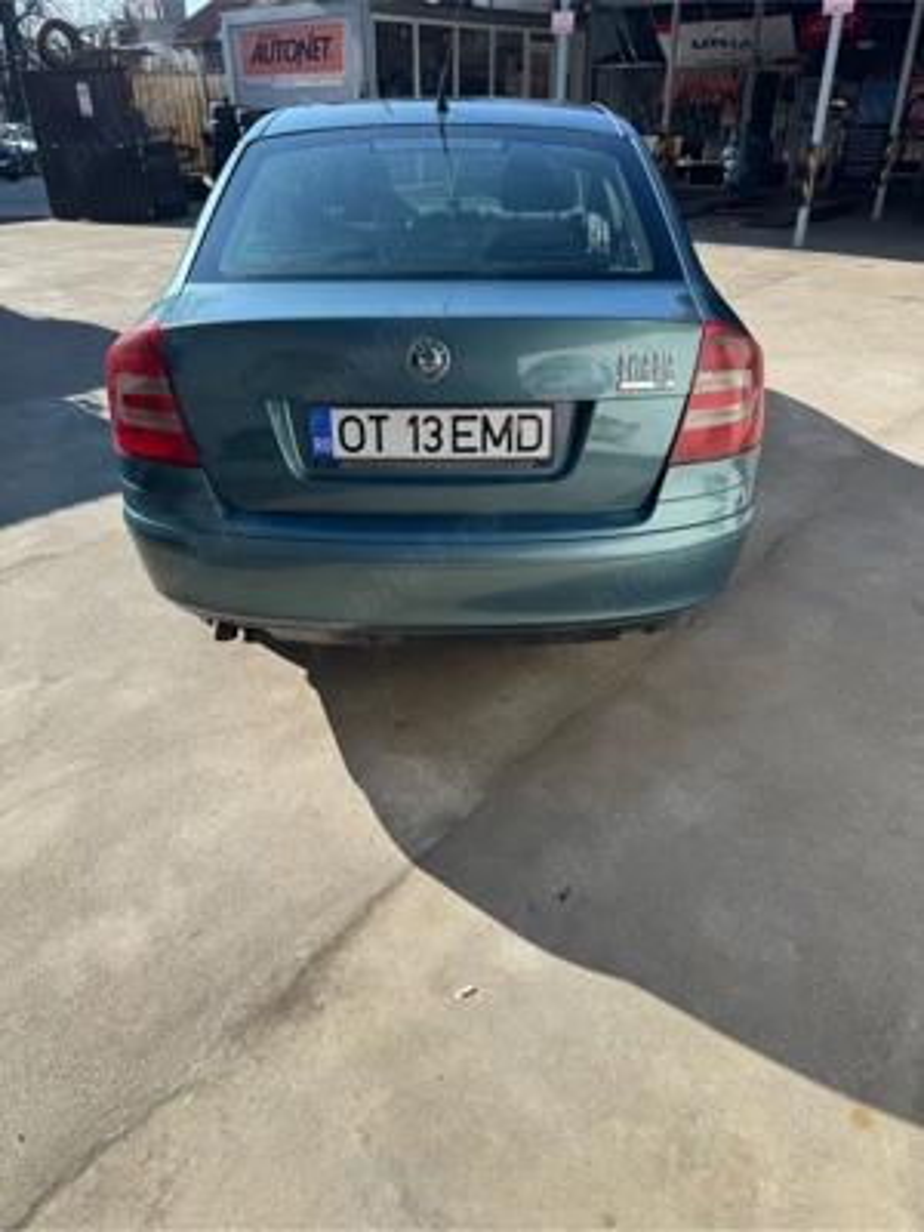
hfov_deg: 56.8
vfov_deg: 71.6
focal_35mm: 24
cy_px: 616
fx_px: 854
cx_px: 462
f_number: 1.78
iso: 80
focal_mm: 6.76
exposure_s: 1/2415
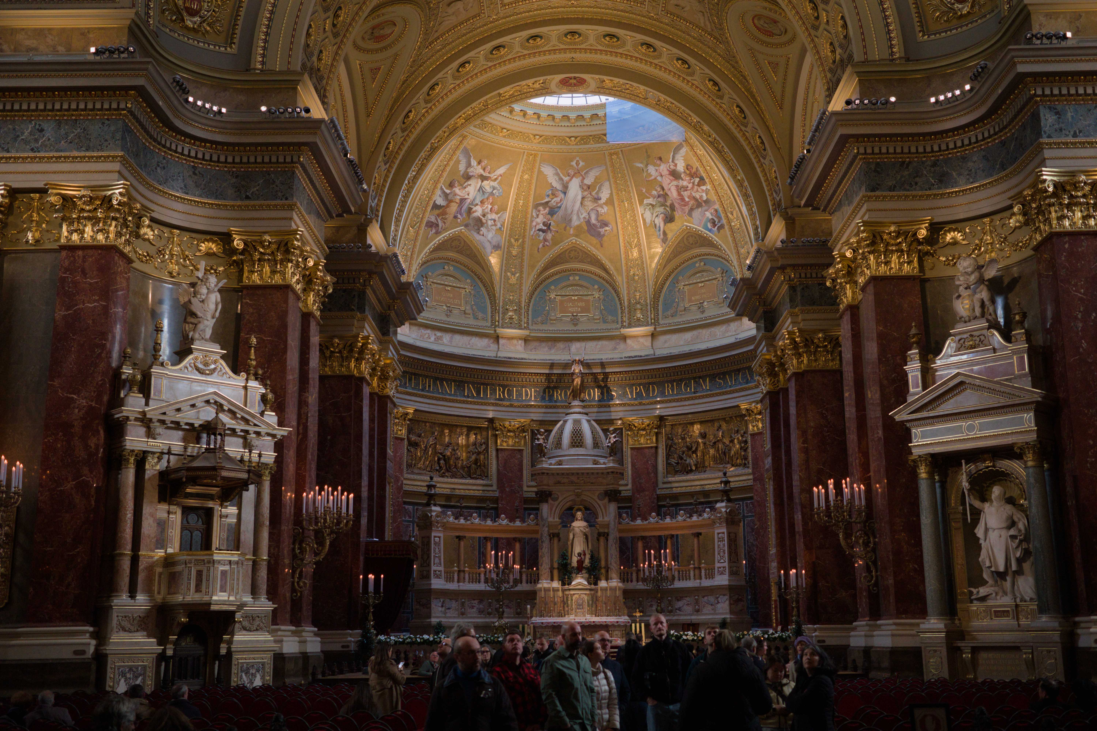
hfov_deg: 48.5
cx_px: 548
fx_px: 1219
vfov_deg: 33.4
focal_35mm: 40
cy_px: 366
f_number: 2.8
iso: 1600
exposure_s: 1/60
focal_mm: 26
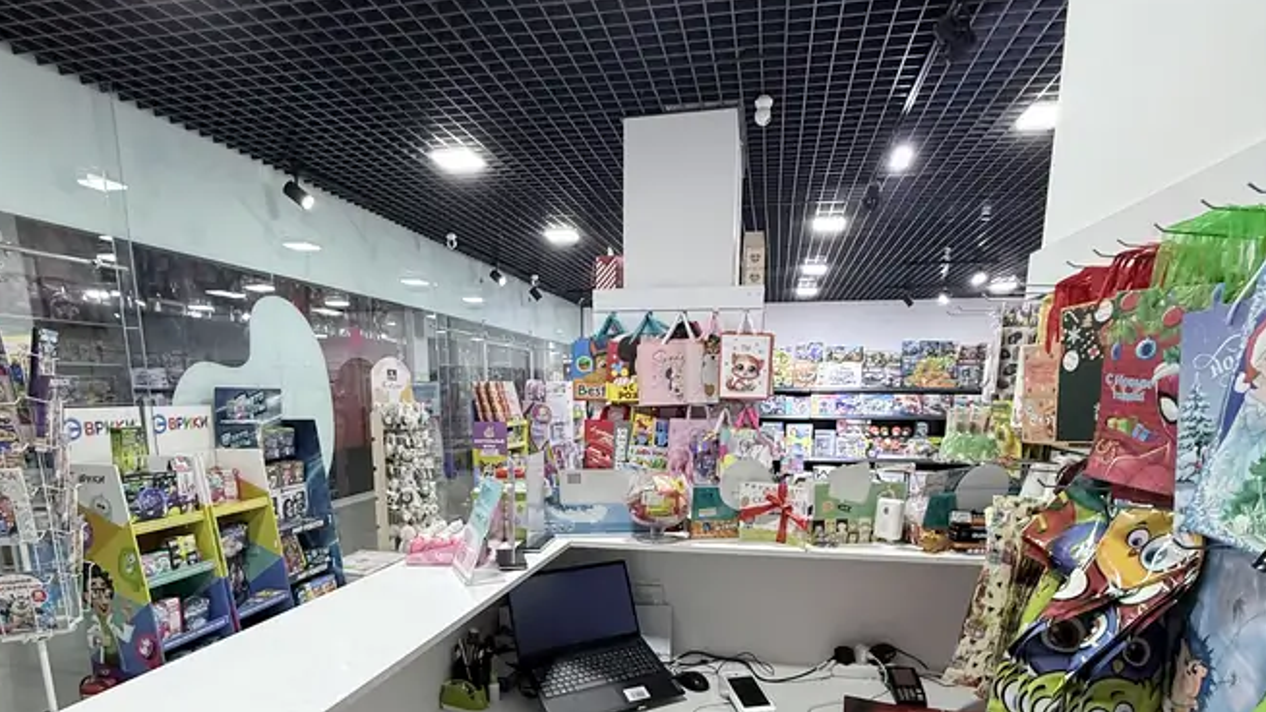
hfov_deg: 83.8
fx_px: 705
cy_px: 534
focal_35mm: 21
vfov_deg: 51.3
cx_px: 624
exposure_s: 1/100
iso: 250
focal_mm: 2.22
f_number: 2.2
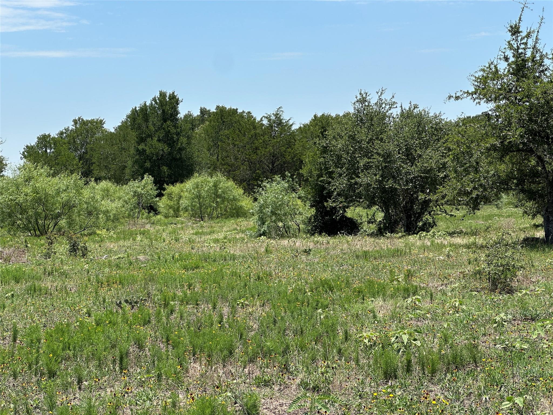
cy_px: 208
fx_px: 1230
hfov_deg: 25.3
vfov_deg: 19.1
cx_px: 276
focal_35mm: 77
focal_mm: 9
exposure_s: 1/622
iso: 32
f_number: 2.8
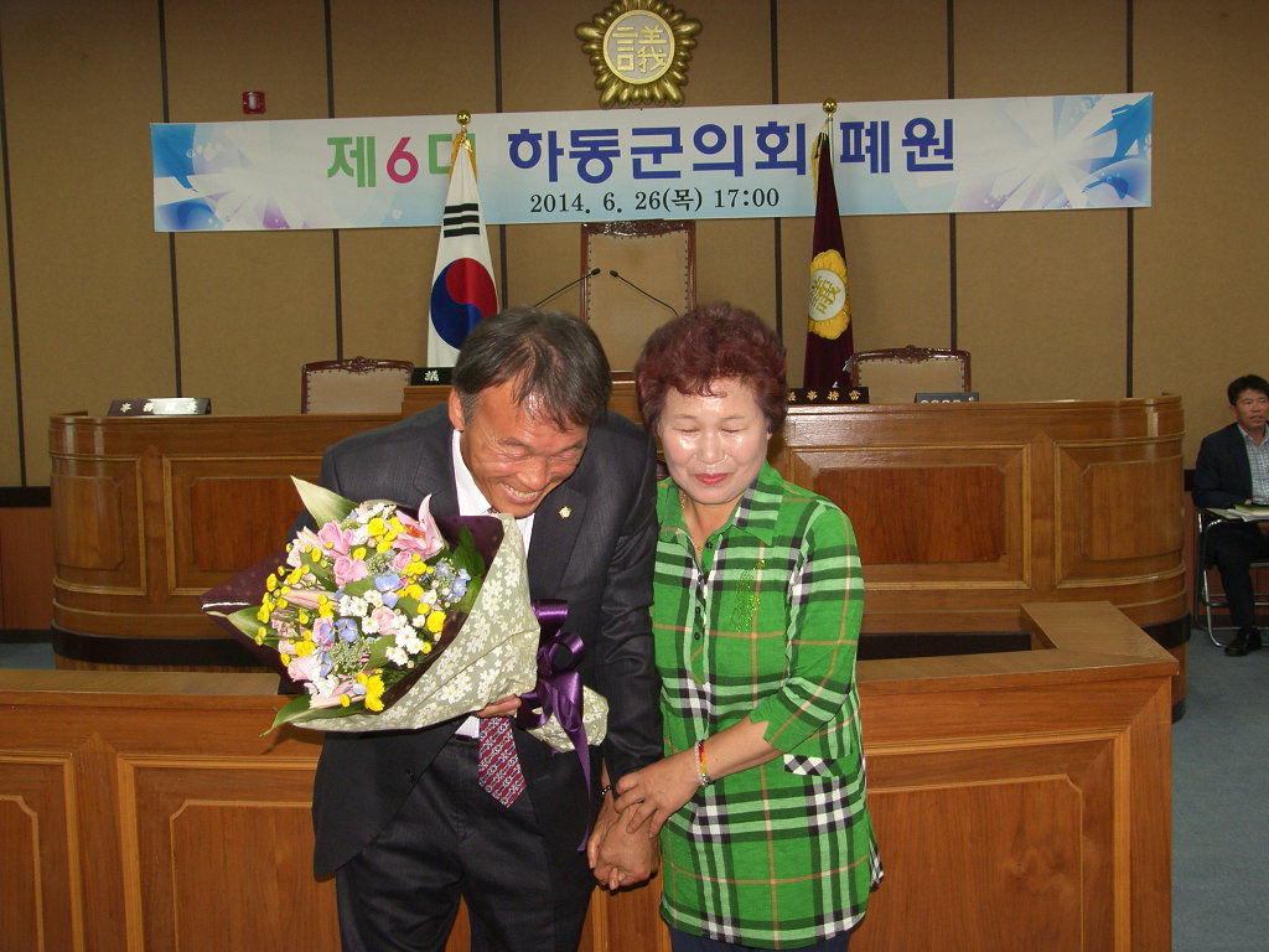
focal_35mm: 45
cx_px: 634
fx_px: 1650
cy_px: 476
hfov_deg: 42.1
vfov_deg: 32.2
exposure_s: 1/50
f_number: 2.5
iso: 100
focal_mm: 11.5
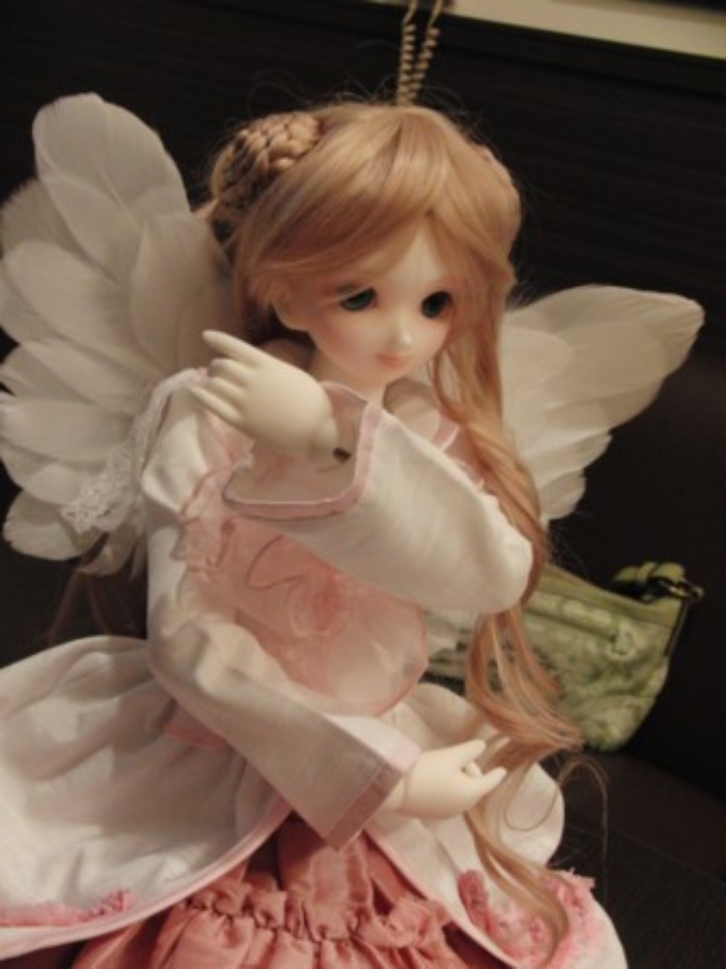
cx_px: 363
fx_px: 1204
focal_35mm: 43
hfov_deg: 33.6
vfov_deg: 43.9
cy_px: 484
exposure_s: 1/25
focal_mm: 7.54
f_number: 3.7
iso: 800
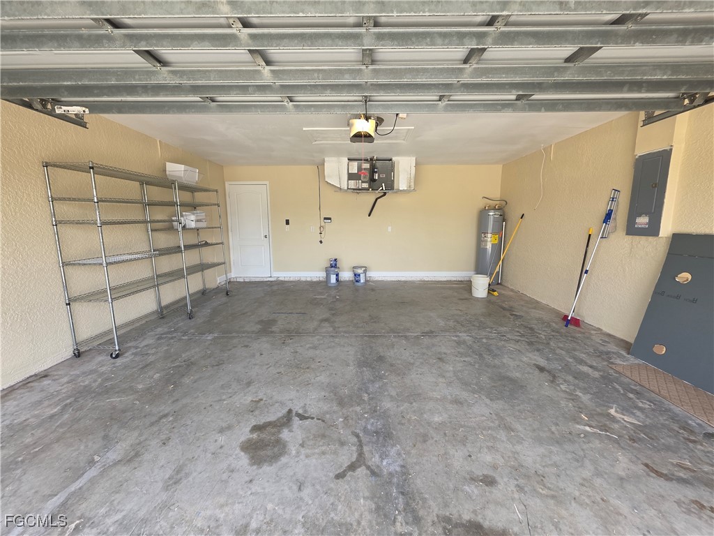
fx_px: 268
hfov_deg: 106.2
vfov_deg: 89.9
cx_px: 357
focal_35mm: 13
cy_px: 268
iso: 40
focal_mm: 2.2
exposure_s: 1/137
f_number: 1.9
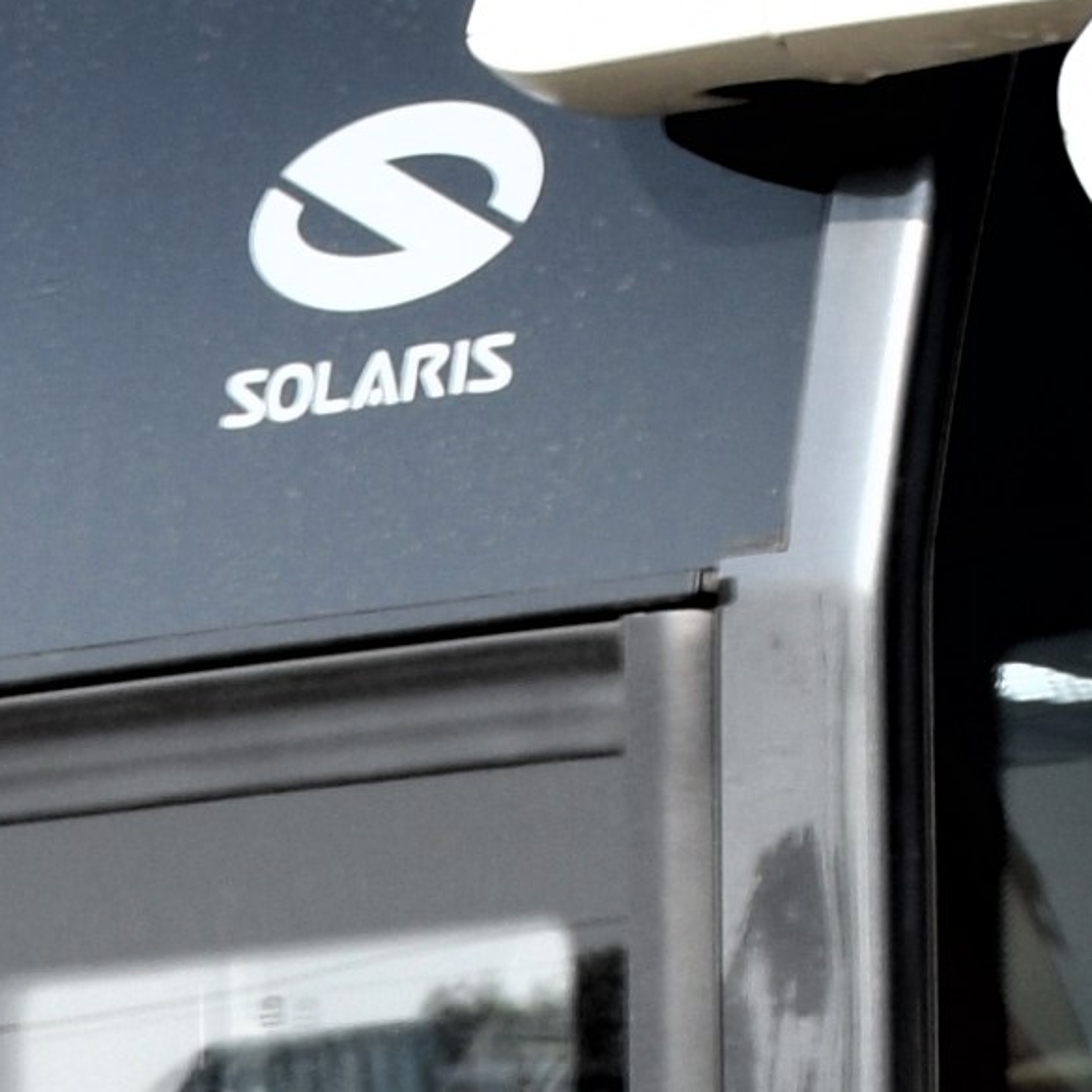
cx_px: -424
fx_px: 15882
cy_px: 1573
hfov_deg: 3.9
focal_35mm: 445
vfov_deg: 3.9
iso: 100
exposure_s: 1/200
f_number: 8
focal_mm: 34
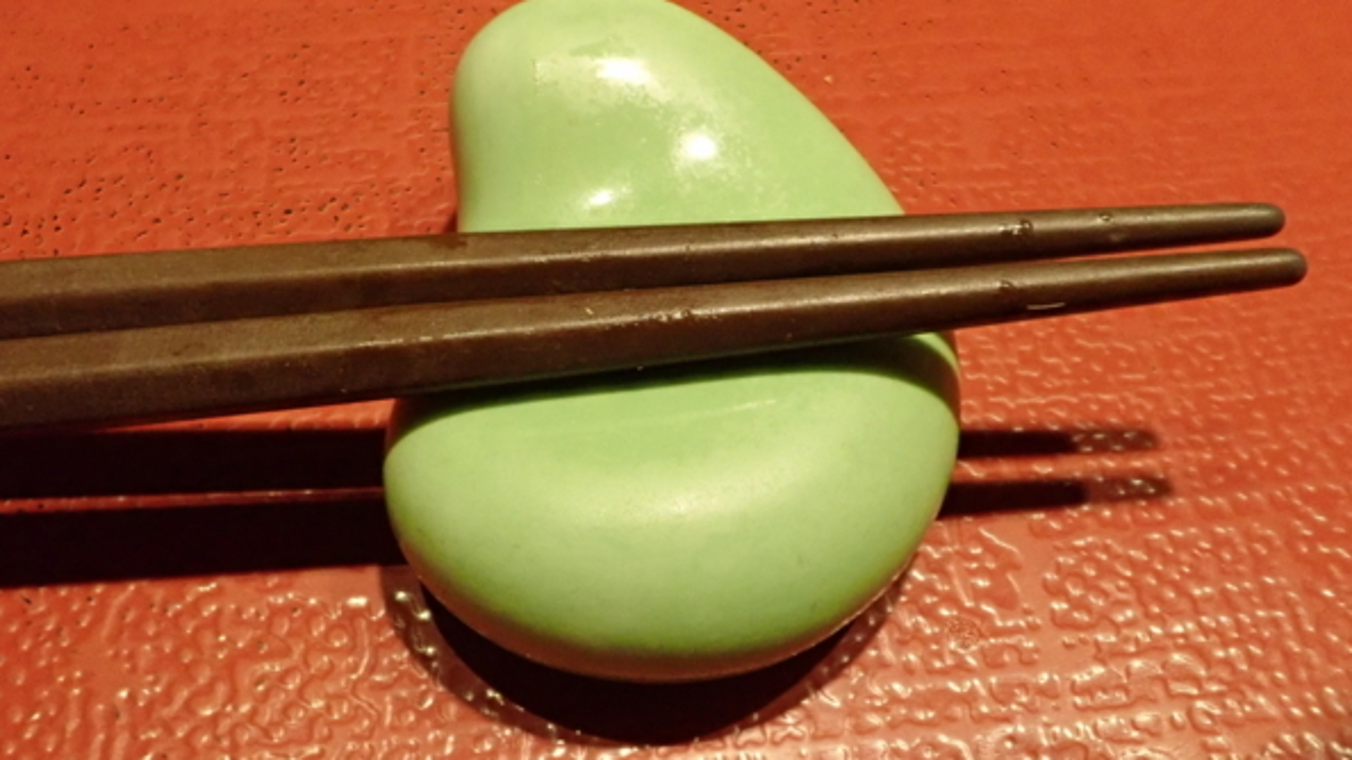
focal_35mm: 33
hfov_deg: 59.5
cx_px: 674
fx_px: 1183
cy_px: 357
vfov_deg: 35.6
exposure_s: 1/30
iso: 1250
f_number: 3.2
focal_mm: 5.5
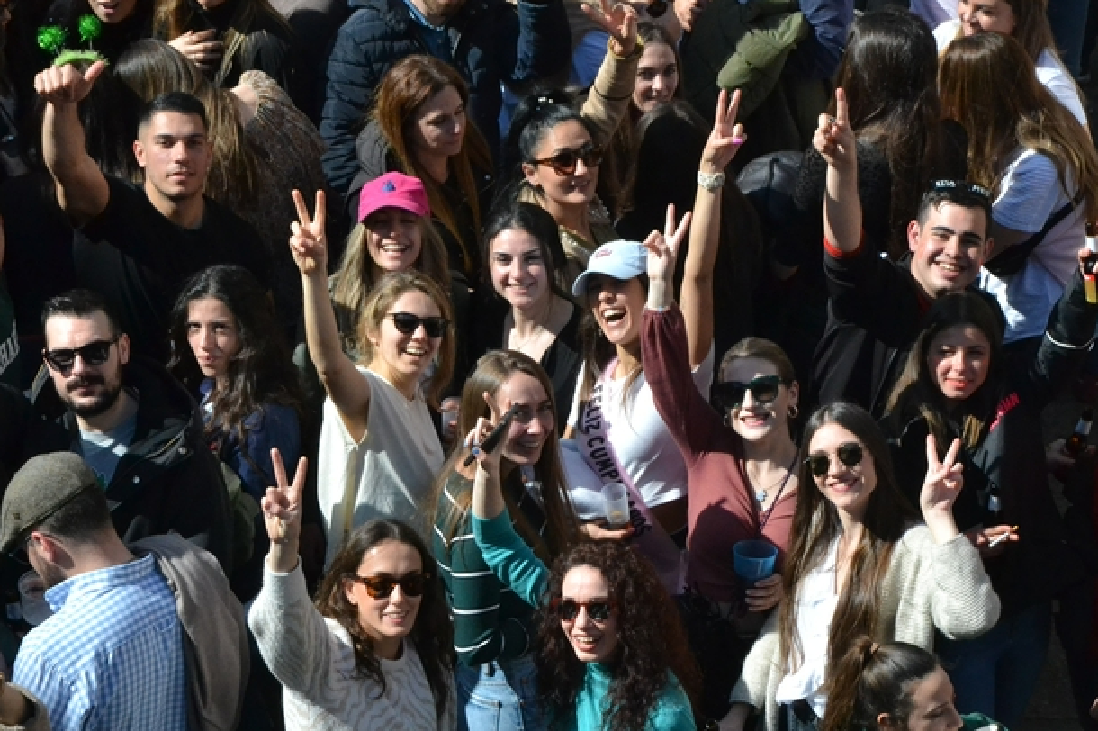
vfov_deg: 9.3
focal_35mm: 148
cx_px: 547
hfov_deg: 13.9
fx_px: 4501
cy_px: 386
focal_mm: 75
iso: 3200
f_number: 13
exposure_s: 1/2500
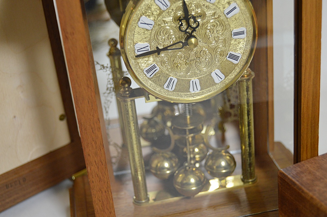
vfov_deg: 22.6
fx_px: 545
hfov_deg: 33.4
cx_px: 164
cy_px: 108
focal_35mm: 60
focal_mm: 40
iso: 640
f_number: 5
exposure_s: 1/60
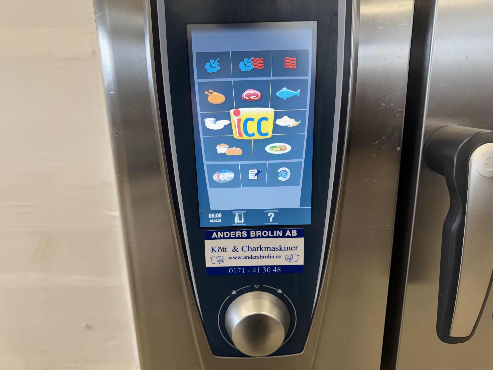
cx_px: 246
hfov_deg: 71.6
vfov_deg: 56.8
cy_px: 185
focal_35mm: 24
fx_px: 342
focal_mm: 6.76
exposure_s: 1/100
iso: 160
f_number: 1.78
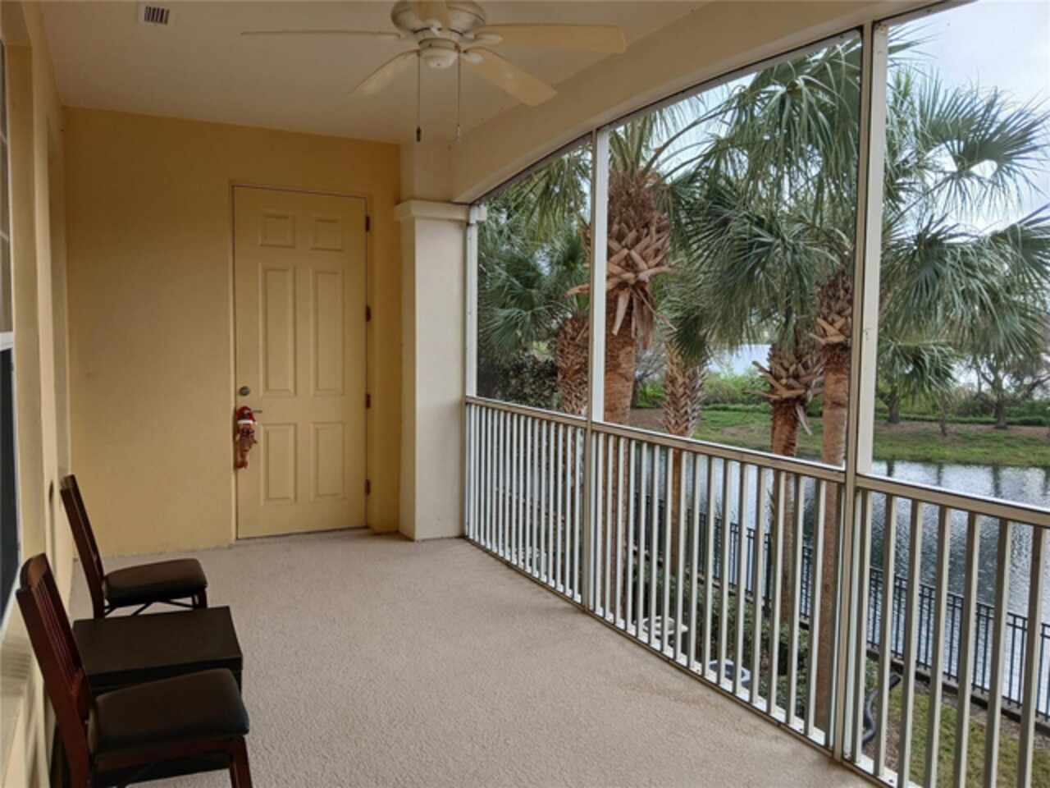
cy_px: 394
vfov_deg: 53.1
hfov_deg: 67.3
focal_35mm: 26
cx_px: 525
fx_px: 789
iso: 25
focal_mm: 3.98
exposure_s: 1/120
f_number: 1.8
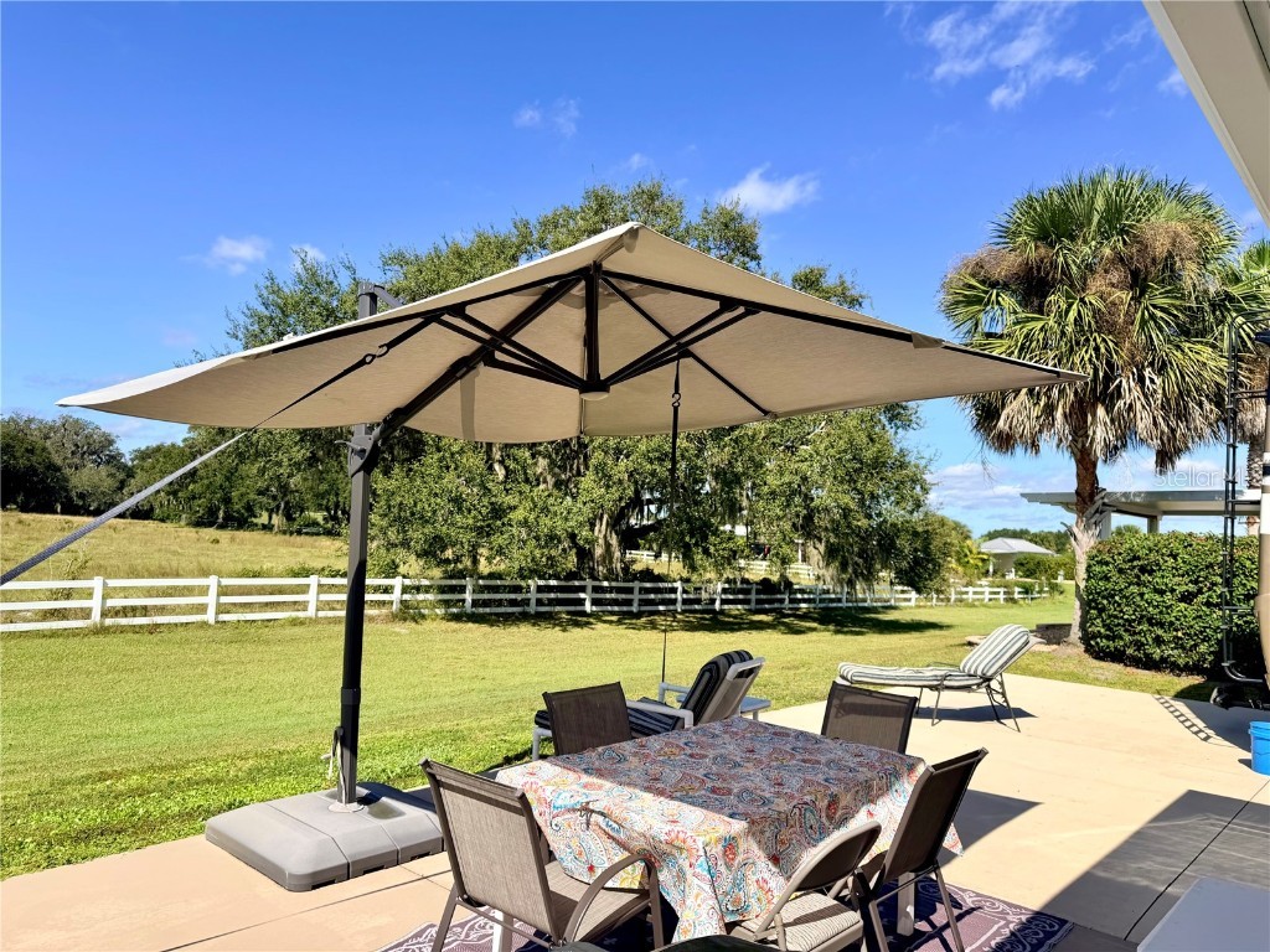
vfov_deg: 56.8
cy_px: 476
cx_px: 635
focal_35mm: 24
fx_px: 881
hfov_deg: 71.6
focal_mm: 6.76
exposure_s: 1/4975
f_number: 1.78
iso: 80
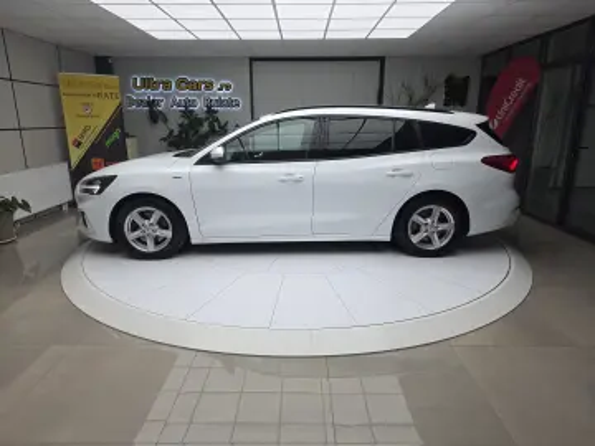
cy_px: 223
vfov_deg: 58.9
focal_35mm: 23
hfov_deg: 73.9
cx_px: 298
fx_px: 395
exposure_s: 1/132
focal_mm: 6.25
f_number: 1.7
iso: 12
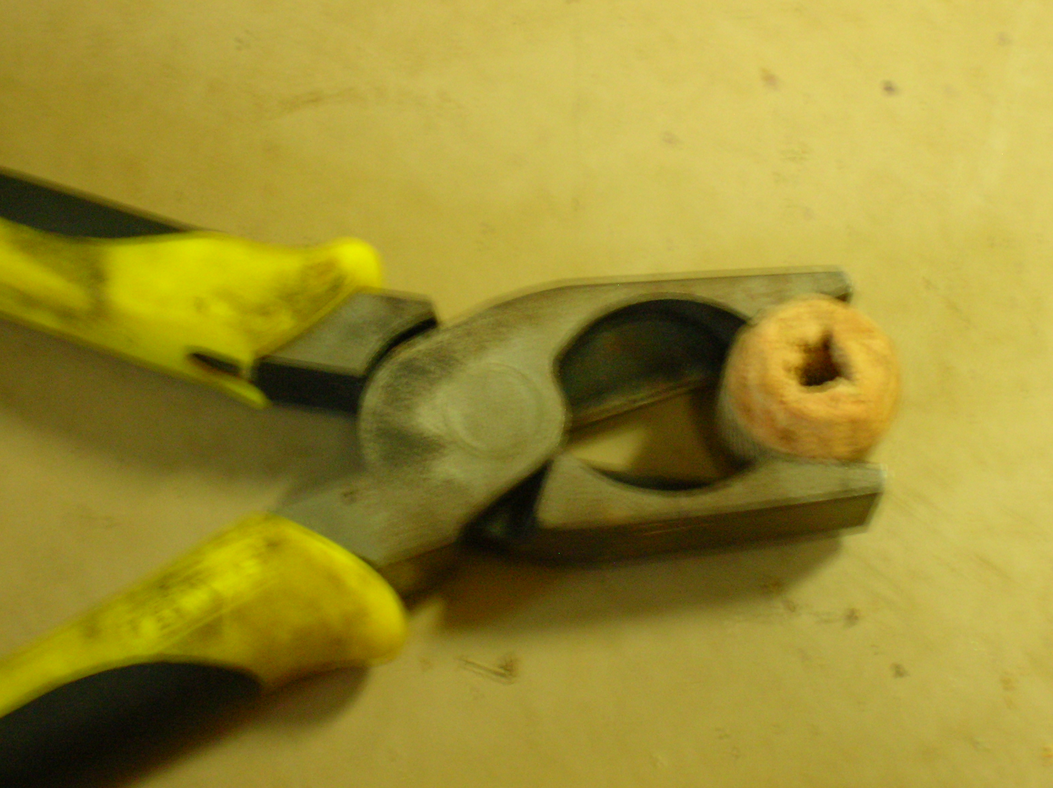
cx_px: 526
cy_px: 394
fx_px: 2371
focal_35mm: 78
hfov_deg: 25.0
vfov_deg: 18.9
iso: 200
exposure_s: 1/2.4
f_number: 4.1
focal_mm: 13
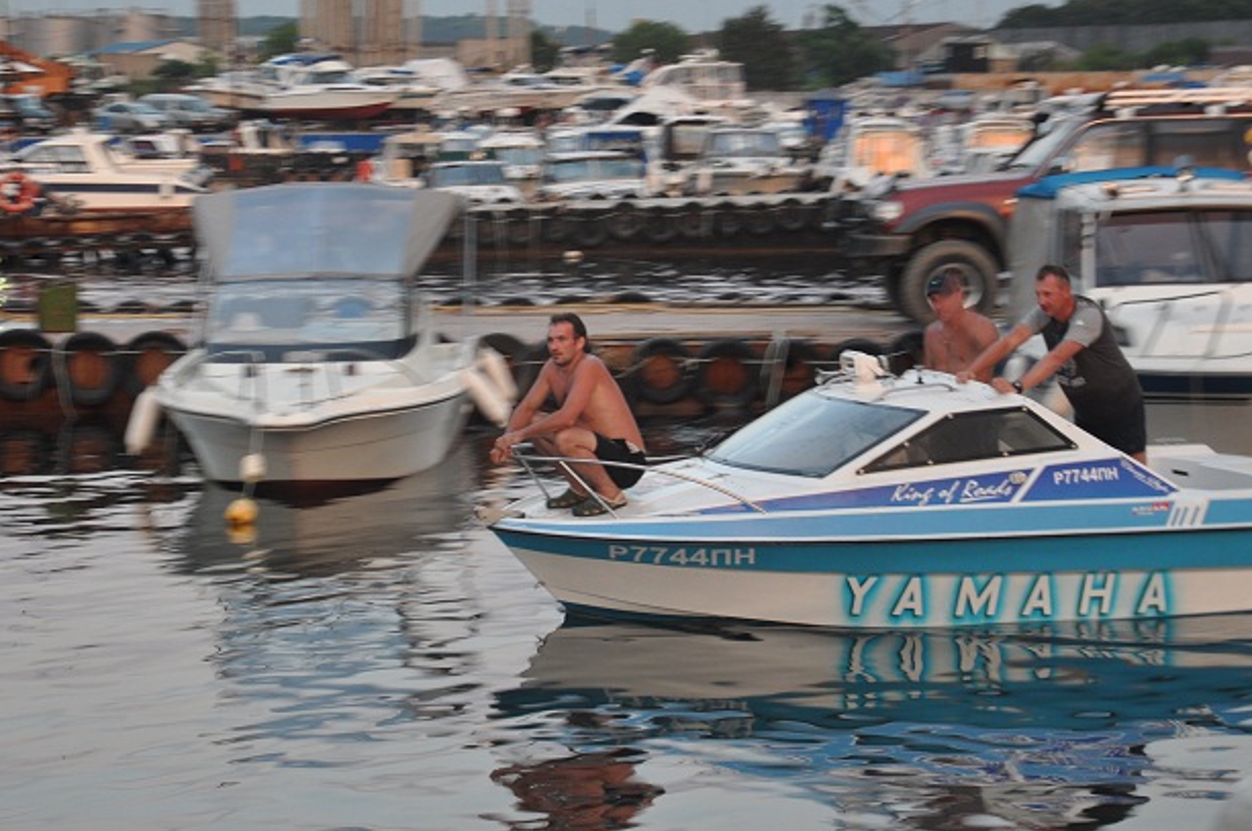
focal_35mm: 105
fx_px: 3647
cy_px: 312
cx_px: 578
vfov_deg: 13.0
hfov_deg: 19.5
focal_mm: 50
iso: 400
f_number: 5
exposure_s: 1/13
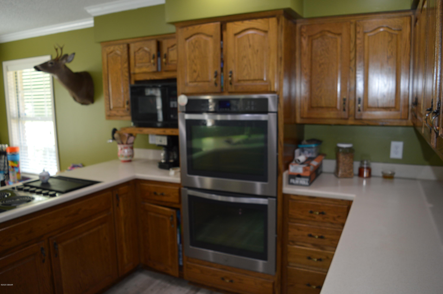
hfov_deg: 67.4
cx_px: 222
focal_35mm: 27
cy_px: 147
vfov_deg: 47.8
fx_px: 332
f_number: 4
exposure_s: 1/60
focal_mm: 18
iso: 400
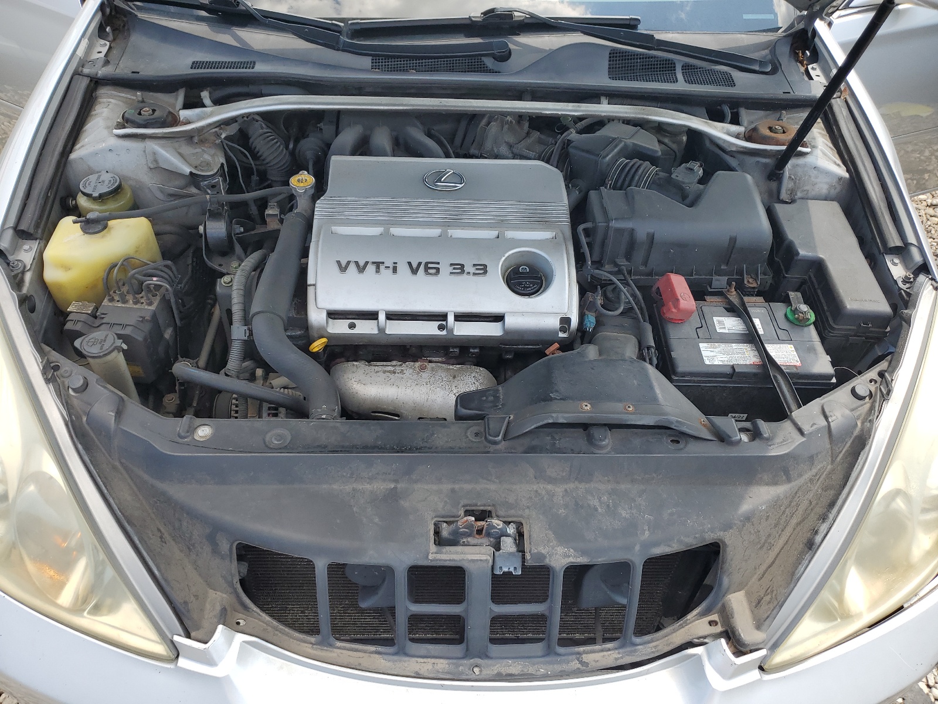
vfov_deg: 53.1
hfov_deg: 67.3
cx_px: 469
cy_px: 352
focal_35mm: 26
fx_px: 705
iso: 50
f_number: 1.5
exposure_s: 1/667
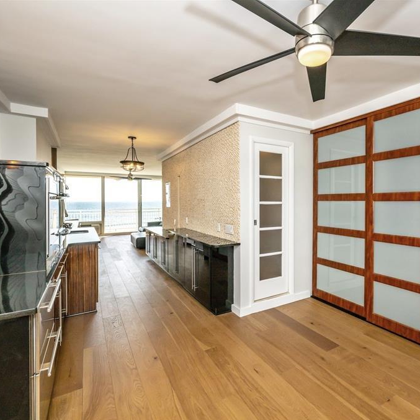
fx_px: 247
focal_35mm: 18
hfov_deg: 79.8
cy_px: 211
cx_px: 251
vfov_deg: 80.7
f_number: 6.3
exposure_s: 1/400
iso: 200
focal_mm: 14
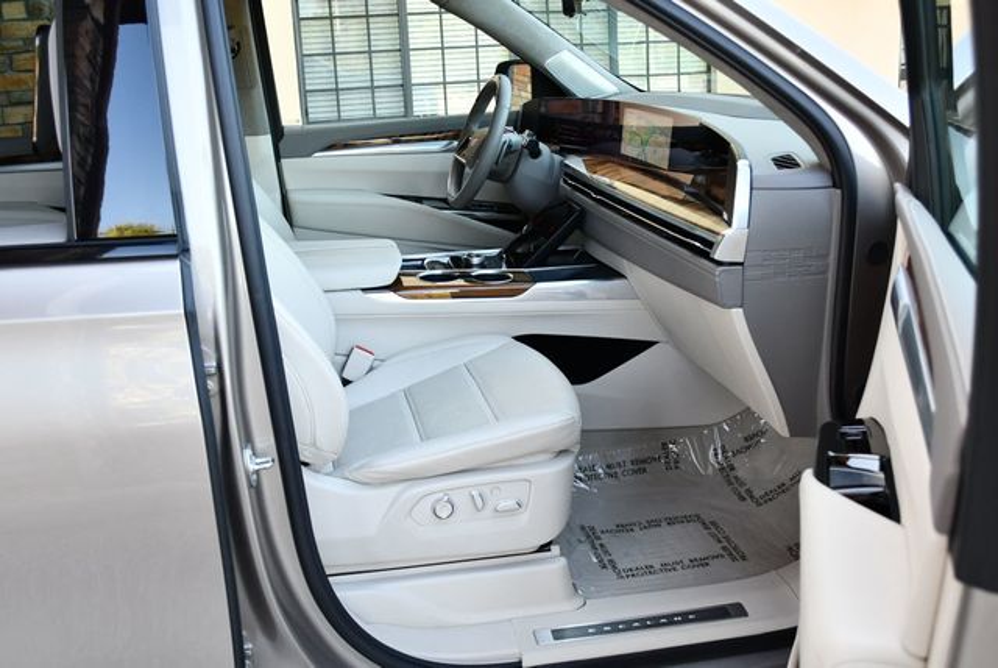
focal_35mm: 36
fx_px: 999
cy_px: 334
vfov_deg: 36.9
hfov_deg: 53.1
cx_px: 499
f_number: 3.5
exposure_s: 1/250
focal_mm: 18
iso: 560
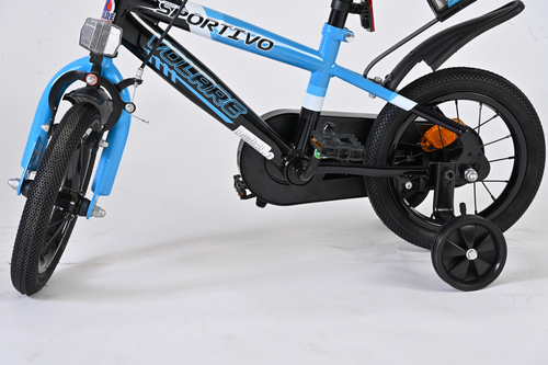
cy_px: 182
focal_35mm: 120
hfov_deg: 17.1
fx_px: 1826
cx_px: 274
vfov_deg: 11.4
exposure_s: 1/125
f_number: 11
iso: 100
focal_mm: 120
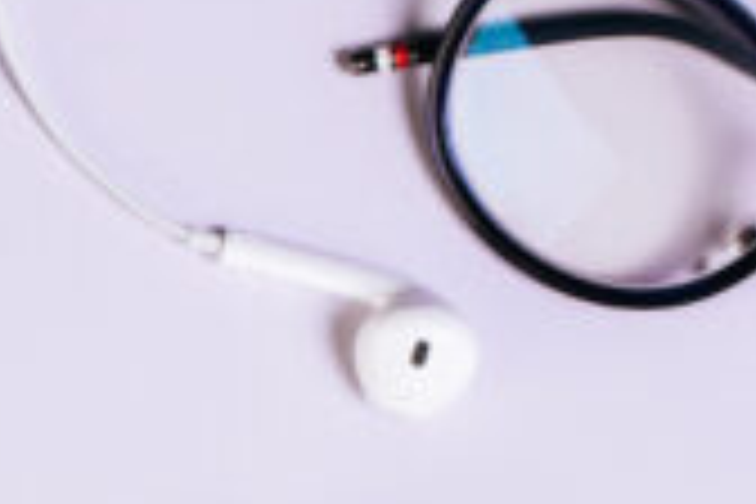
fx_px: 6384
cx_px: -180
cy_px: 785
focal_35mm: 304
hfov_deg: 6.7
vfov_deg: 4.5
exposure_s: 1/125
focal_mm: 50
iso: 100
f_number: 10
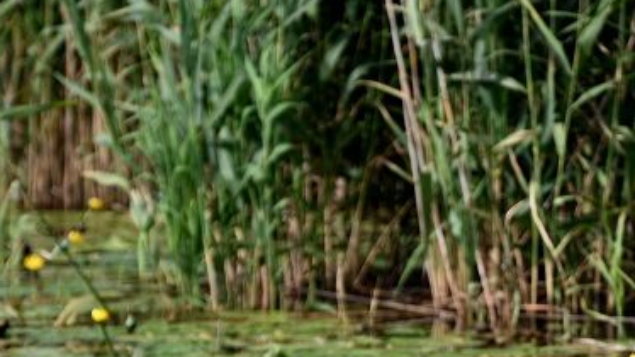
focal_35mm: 639
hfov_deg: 3.4
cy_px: 476
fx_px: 10755
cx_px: 518
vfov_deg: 1.9
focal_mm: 240
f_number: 5.6
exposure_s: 1/500
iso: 180
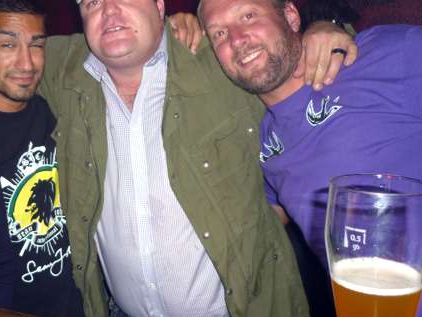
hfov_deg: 37.3
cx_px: 108
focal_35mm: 50
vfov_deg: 29.0
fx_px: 610
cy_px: 112
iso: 100
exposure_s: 1/30
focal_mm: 5.5
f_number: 2.8
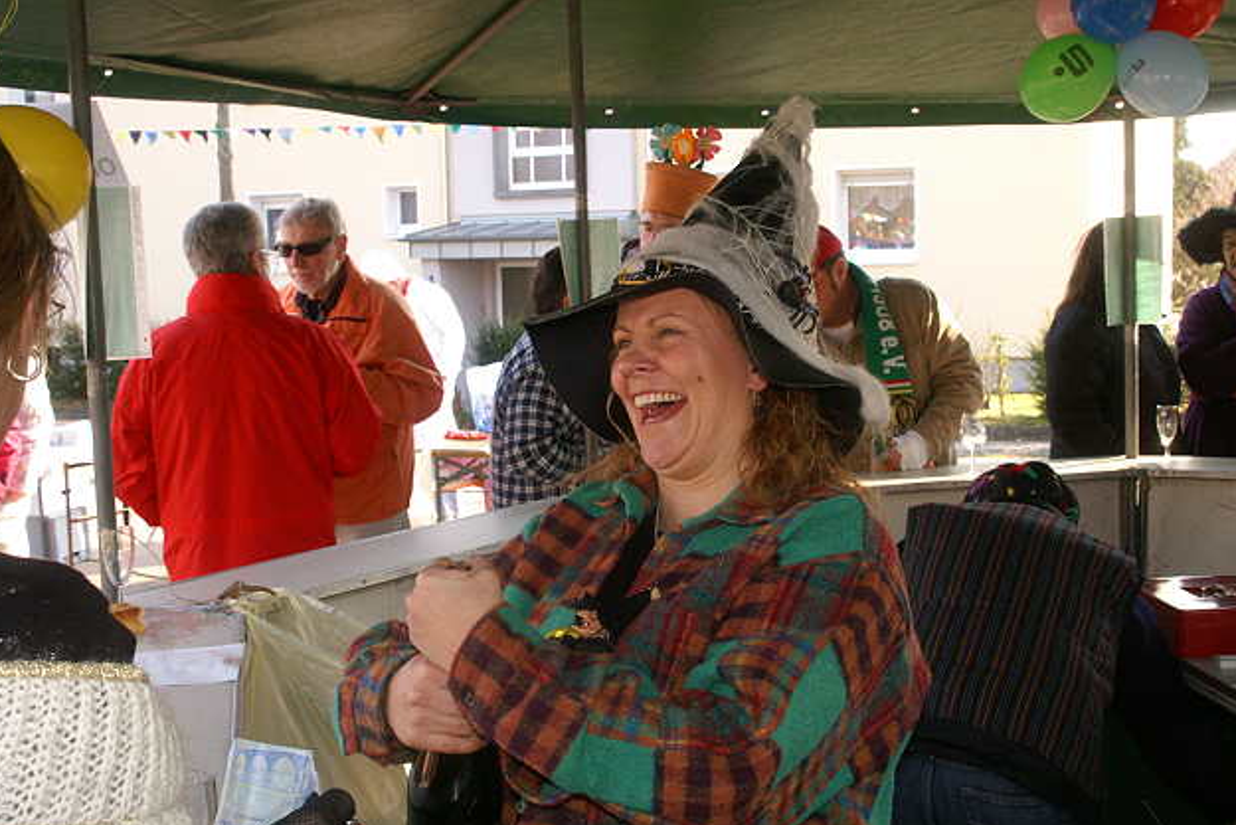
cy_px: 417
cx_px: 619
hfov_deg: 45.4
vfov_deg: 31.2
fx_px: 1477
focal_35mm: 43
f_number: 9.5
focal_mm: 28
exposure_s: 1/125
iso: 800
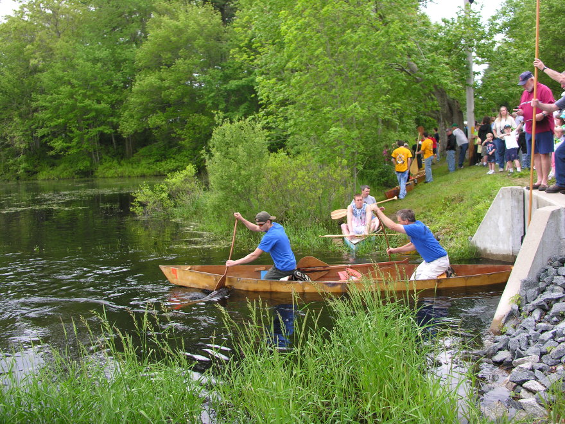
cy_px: 212
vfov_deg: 40.7
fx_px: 571
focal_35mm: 35
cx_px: 282
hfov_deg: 52.6
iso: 50
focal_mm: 8.9
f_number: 2.8
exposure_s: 1/125
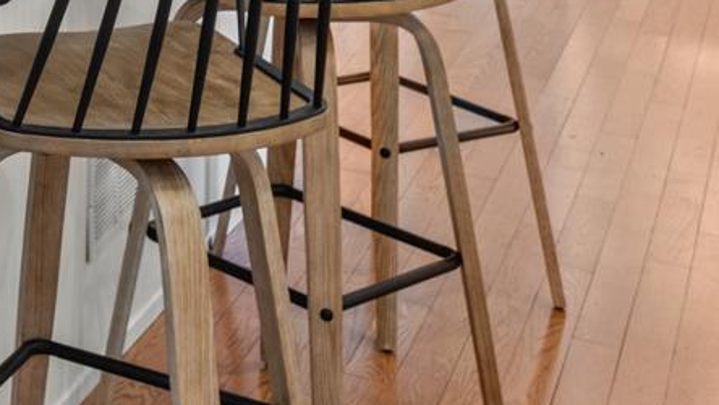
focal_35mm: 89
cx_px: -356
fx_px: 1705
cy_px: -466
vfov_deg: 11.8
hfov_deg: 20.4
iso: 200
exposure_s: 1/4
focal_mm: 18.5
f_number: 8
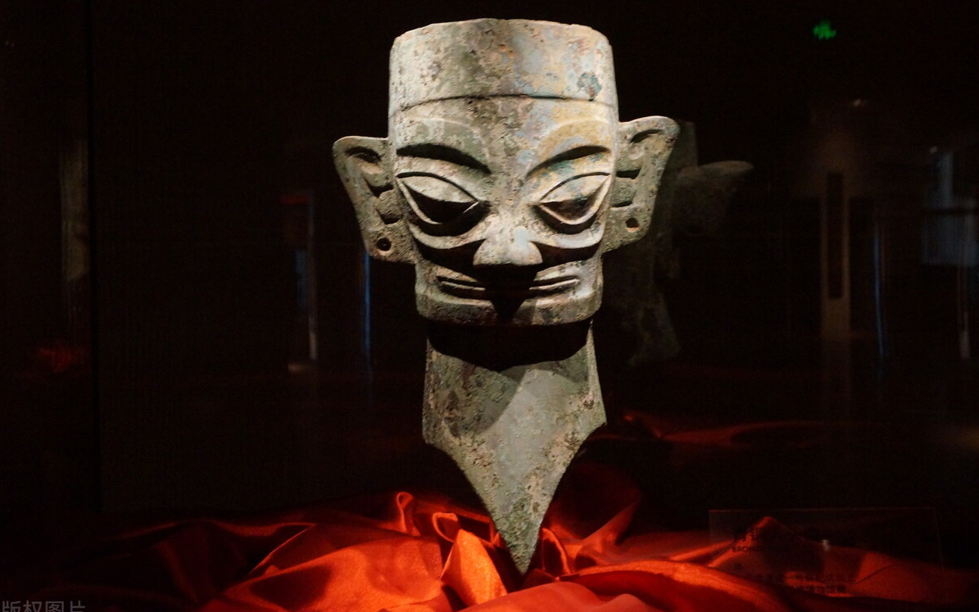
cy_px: 301
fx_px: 1227
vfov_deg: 28.0
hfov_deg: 43.5
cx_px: 489
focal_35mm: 46
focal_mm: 30
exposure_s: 1/15
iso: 3200
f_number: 7.1
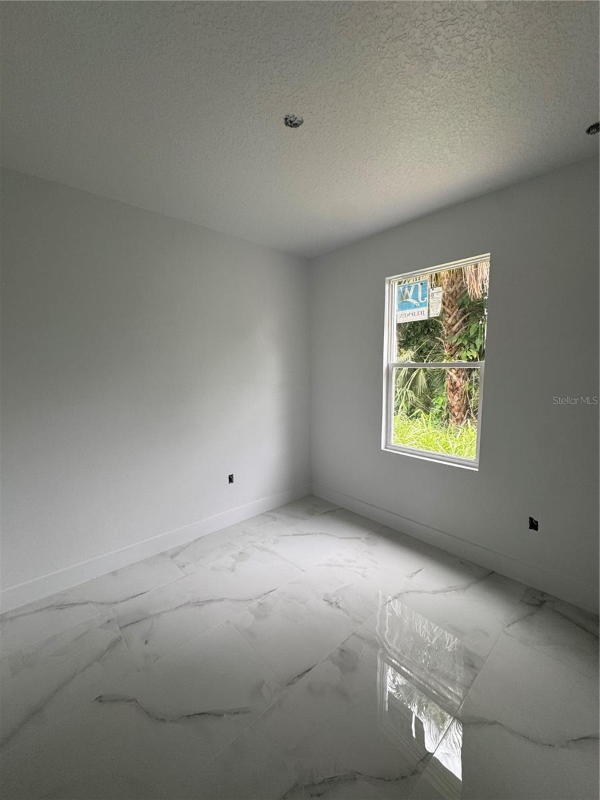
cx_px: 300
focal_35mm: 14
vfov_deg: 102.1
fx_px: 324
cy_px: 400
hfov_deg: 85.7
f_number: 2.2
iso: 80
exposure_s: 1/121
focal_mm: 2.22
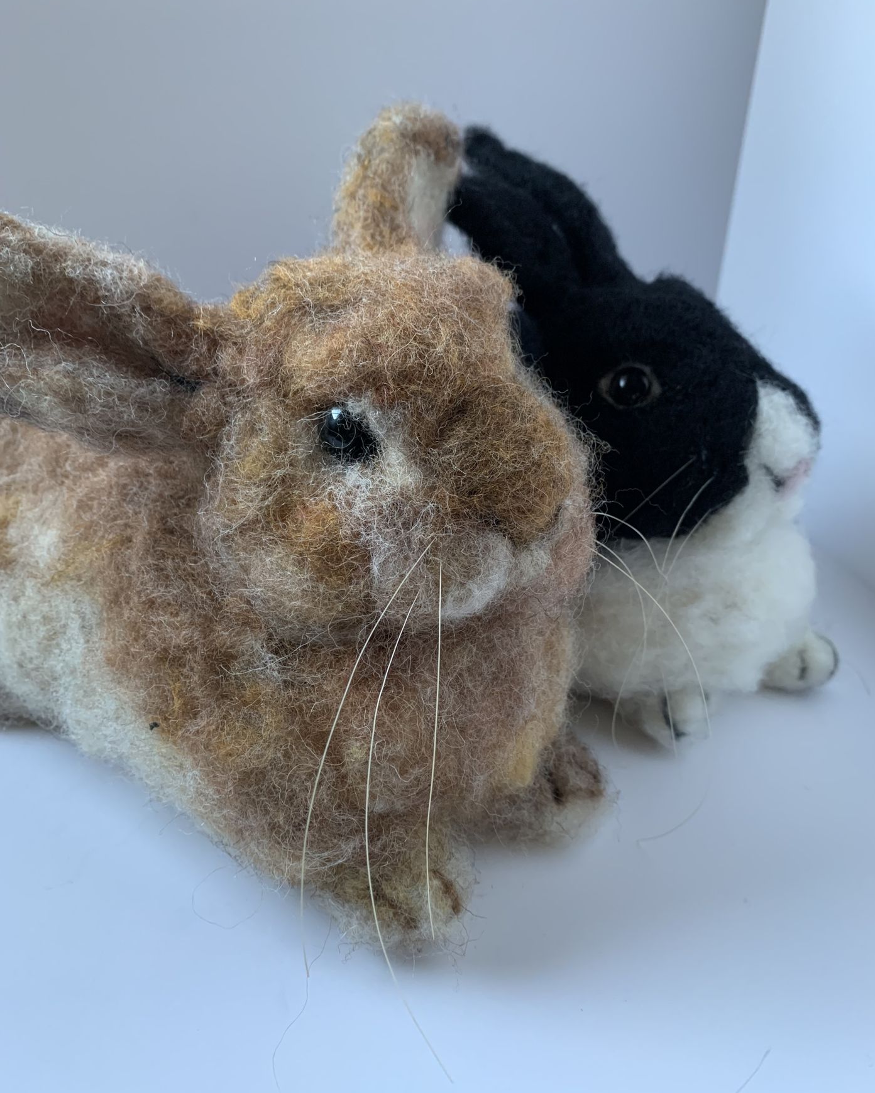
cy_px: 508
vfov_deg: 62.1
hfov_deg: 51.5
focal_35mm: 28
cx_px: 432
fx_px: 906
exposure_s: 1/60
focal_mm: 4.25
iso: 200
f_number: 1.8
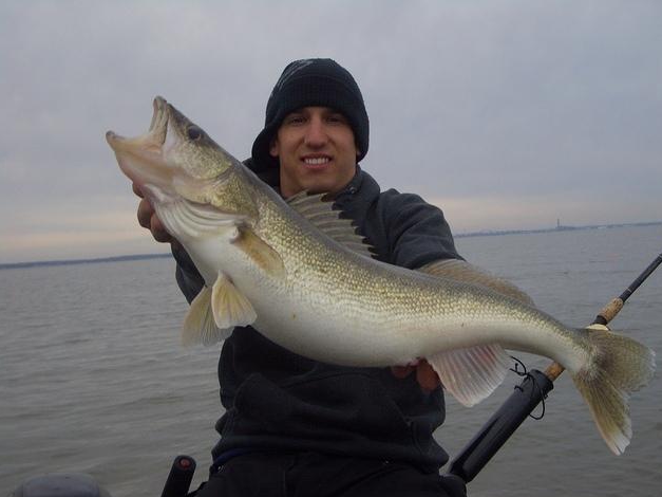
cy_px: 253
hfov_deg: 38.2
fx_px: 956
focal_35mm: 50
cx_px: 336
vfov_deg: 29.1
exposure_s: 1/100
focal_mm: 8.2
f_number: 3.1
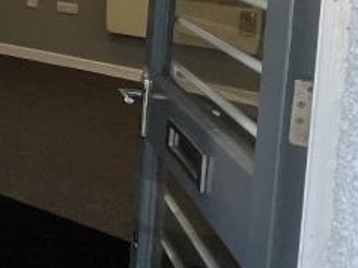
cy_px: -86
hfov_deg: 19.0
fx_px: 579
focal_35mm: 56
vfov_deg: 23.0
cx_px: -367
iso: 32
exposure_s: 1/236
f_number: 1.8
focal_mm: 1.57
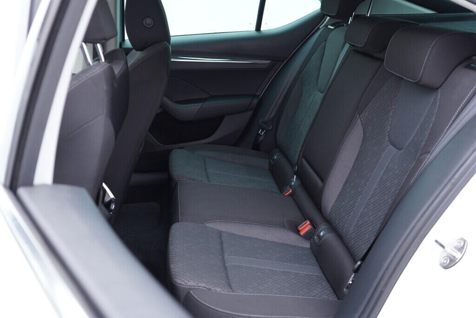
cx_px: 238
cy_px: 159
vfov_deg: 36.9
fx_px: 476
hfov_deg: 53.1
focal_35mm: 36
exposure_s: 1/40
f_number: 2.8
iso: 250
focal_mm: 24
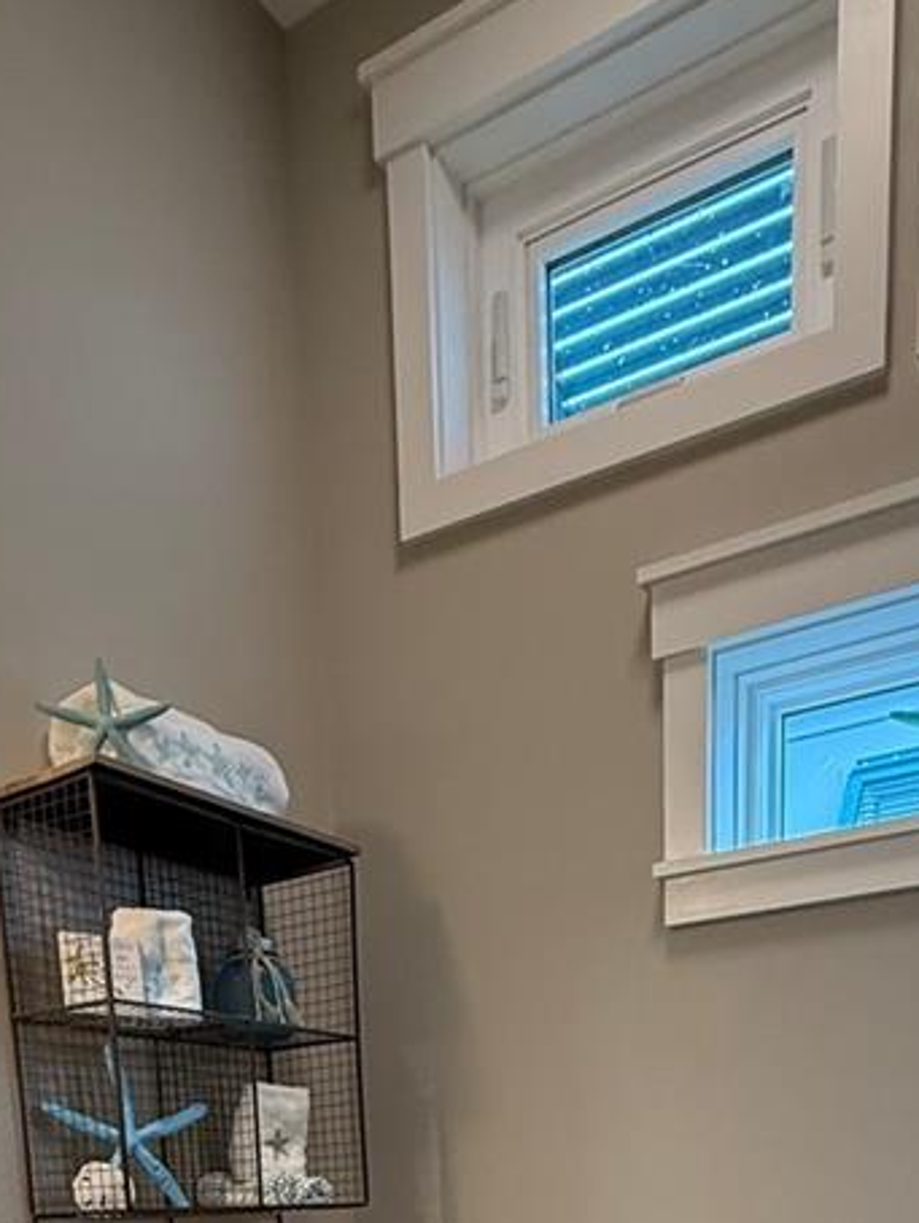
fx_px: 1308
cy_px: 1476
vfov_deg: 37.5
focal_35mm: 37
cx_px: 442
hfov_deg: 38.7
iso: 320
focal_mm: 2.22
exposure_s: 1/120
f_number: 2.2
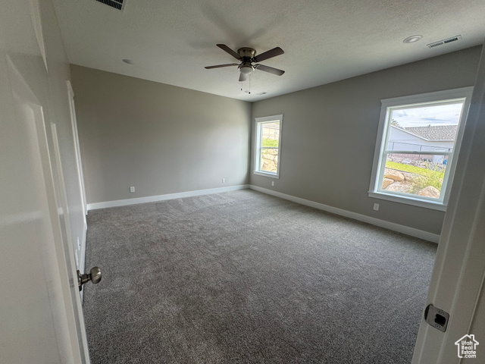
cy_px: 182
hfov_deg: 102.1
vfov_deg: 85.7
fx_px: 196
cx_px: 242
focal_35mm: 14
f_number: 2.2
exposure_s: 1/99
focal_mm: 2.22
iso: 100
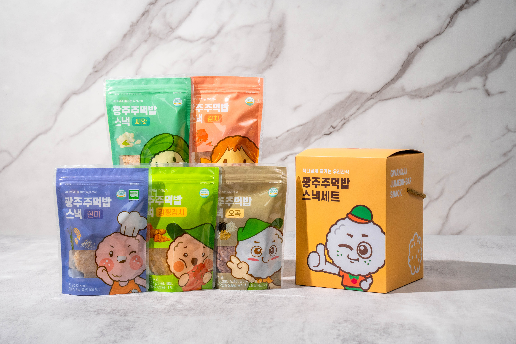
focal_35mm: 70
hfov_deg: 28.8
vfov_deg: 19.5
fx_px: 1003
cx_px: 258
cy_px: 172
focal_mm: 70
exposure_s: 1/200
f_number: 13
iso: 640
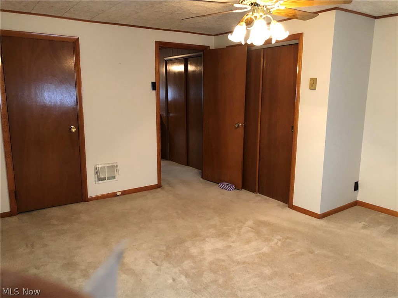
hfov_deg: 63.4
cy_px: 149
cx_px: 199
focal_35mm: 28
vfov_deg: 49.7
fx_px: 322
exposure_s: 1/15
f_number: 1.8
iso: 100
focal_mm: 3.99
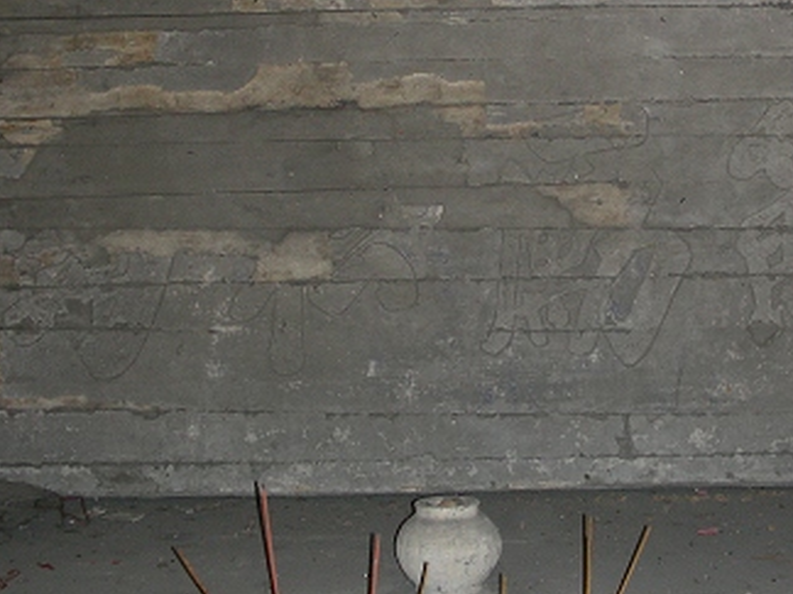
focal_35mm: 68
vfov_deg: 21.5
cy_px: 163
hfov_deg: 28.4
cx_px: 507
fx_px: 1558
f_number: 3.5
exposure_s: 1/60.1
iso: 100
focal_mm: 6.3
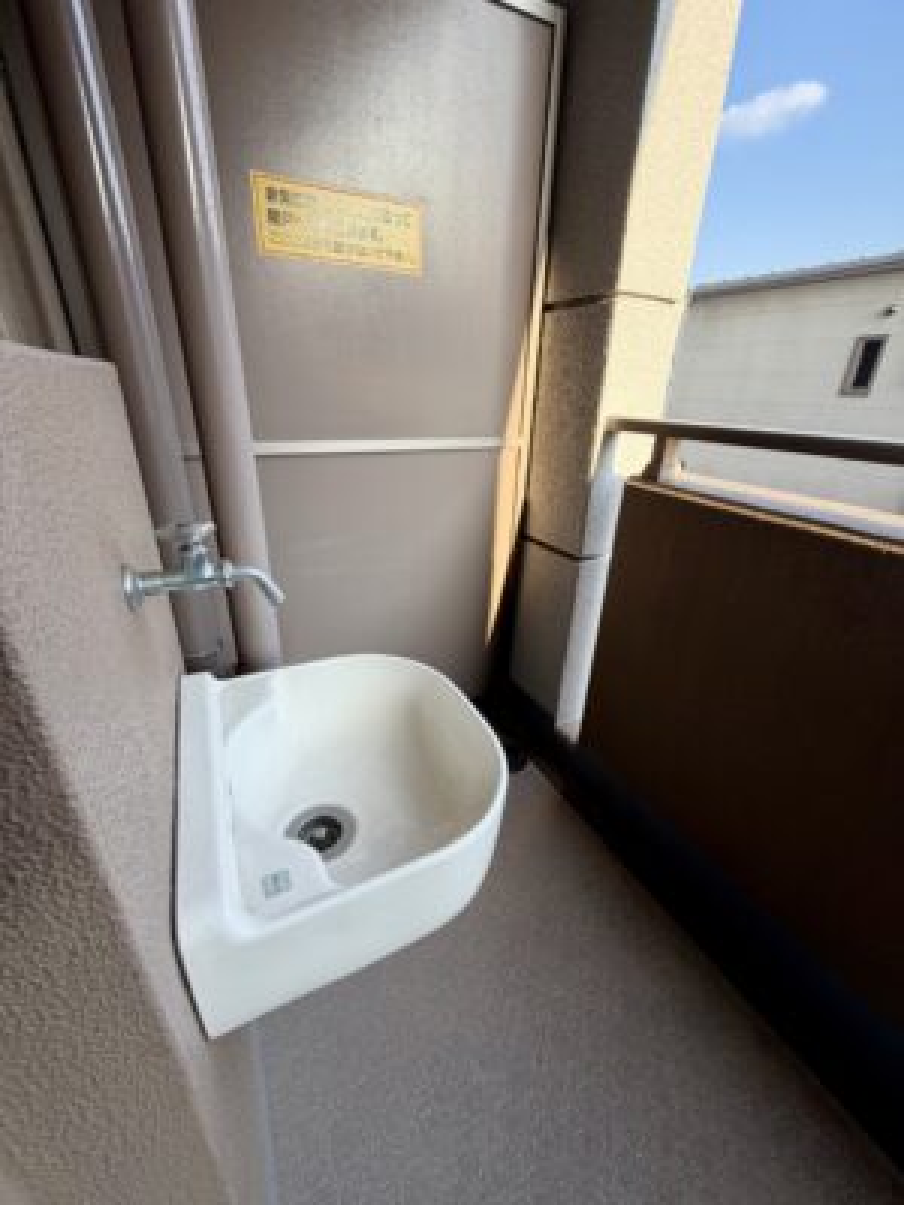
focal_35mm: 14
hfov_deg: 85.7
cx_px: 452
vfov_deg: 102.1
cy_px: 602
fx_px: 487
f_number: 2.2
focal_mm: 2.22
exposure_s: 1/143
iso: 40
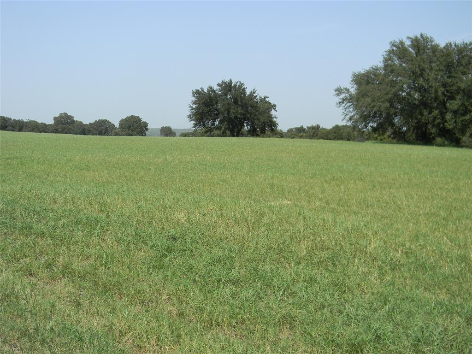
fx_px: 559
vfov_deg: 35.1
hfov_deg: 45.8
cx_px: 236
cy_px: 177
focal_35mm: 41
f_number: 3.8
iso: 80
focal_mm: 7.3
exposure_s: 1/761
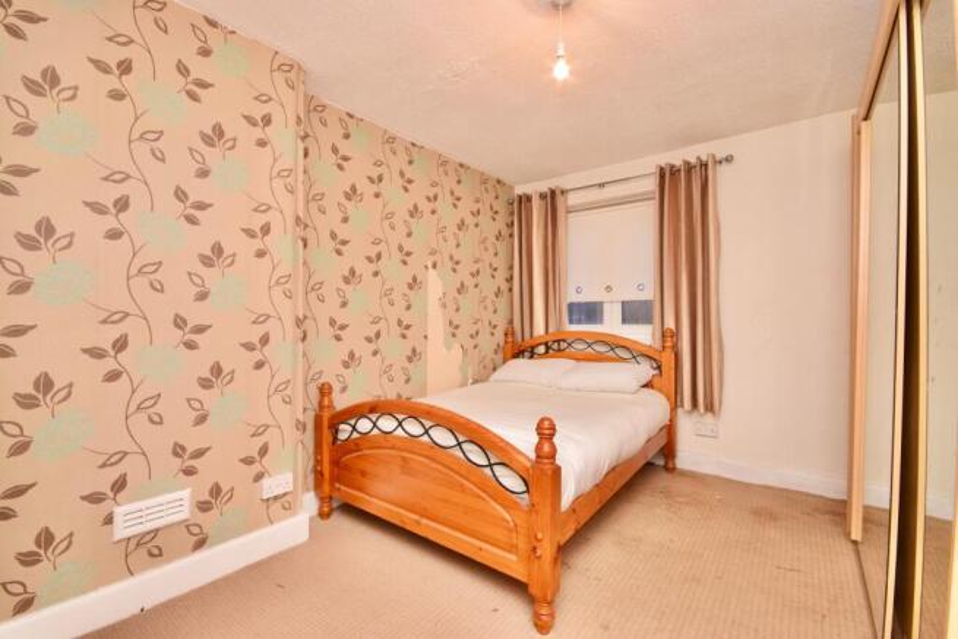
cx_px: 479
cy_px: 320
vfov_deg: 77.4
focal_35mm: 15
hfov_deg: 100.4
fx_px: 399
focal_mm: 10
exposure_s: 1/80
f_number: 9
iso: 800
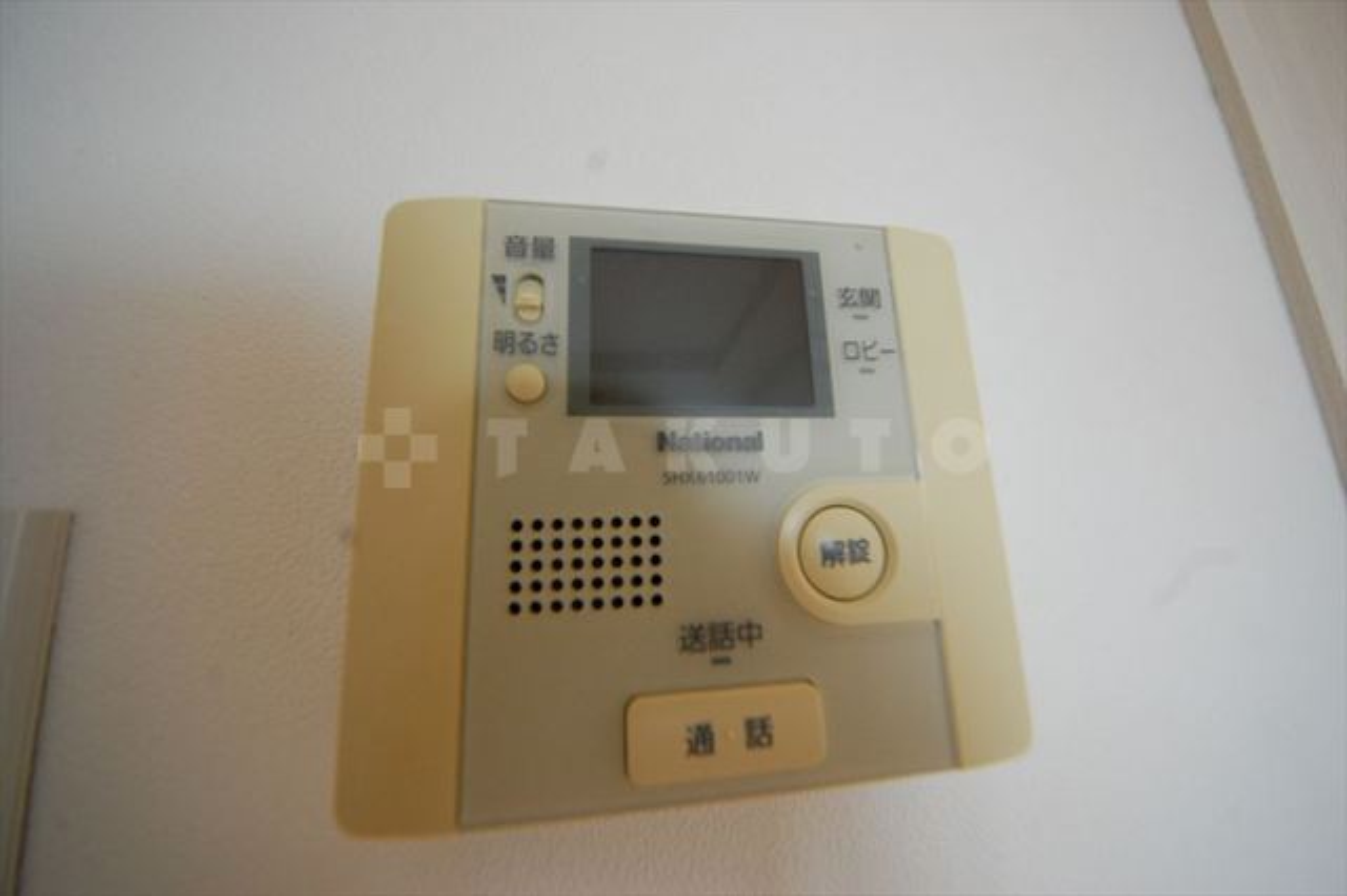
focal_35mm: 12
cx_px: 674
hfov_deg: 112.6
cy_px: 448
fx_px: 449
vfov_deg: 89.9
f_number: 5.6
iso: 800
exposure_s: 1/125
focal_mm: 8
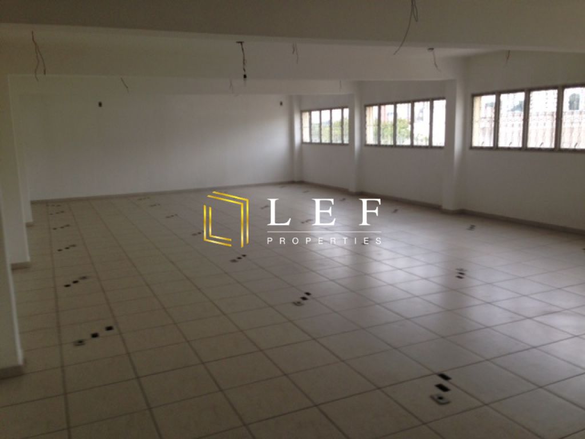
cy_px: 220
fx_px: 558
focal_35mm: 33
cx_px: 292
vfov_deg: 42.9
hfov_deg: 55.4
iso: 50
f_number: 2.4
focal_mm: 4.12
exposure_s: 1/40
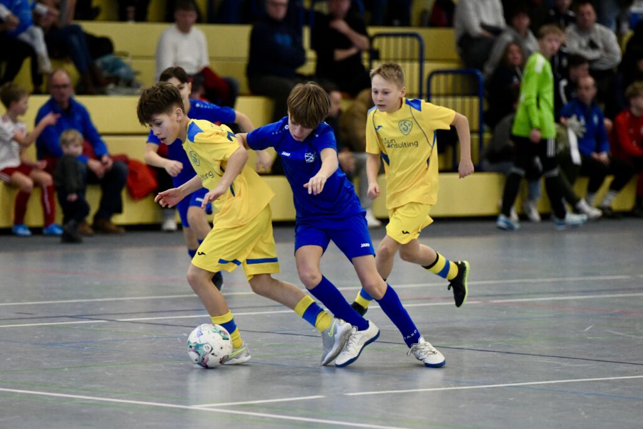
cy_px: 214
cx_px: 322
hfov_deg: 11.7
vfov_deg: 7.8
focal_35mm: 175
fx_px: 3126
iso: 8000
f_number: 2.8
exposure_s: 1/1600
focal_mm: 175
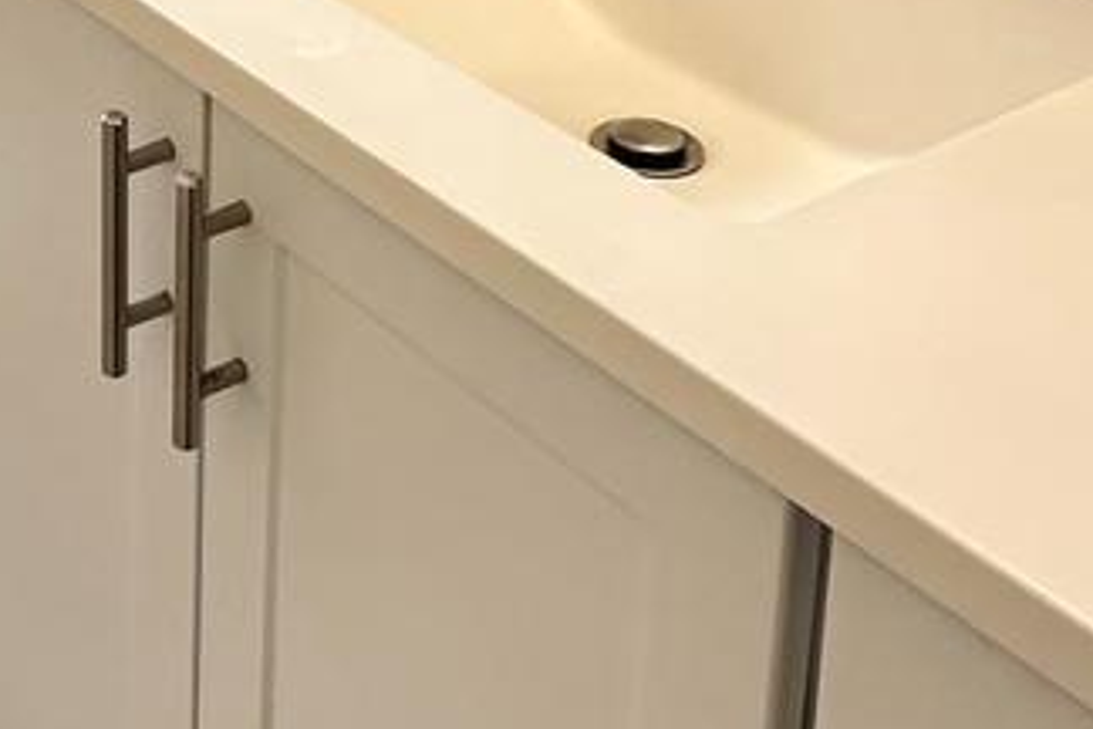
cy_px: -479
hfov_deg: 27.4
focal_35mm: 69
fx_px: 2095
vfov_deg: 17.1
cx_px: -27
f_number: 2.2
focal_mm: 2.22
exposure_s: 1/60
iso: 160
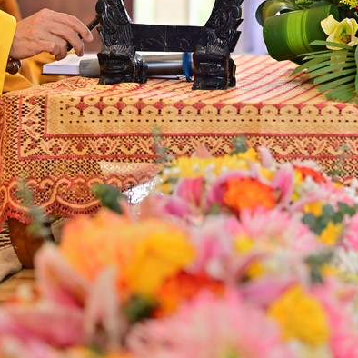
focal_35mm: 168
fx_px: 1966
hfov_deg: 10.4
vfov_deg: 10.4
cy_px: 65
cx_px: 193
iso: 2500
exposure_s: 1/125
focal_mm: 120
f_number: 5.6
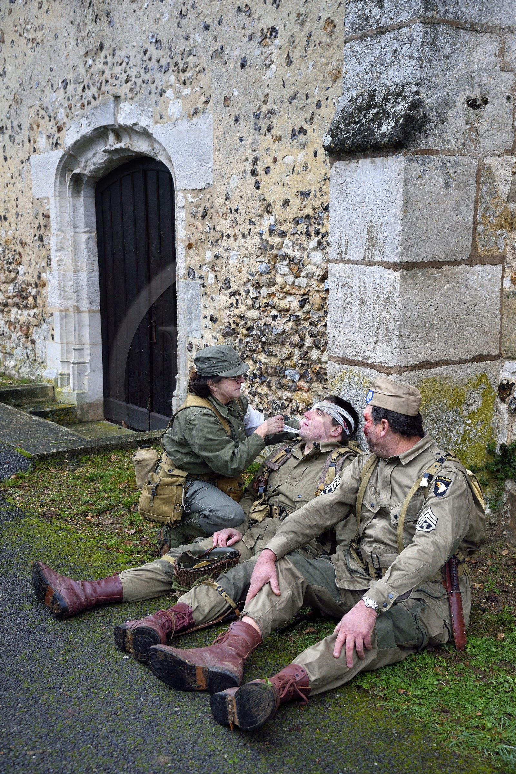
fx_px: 990
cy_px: 387
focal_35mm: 46
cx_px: 258
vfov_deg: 42.8
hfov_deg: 29.2
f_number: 5.6
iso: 800
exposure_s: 1/160
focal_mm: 46
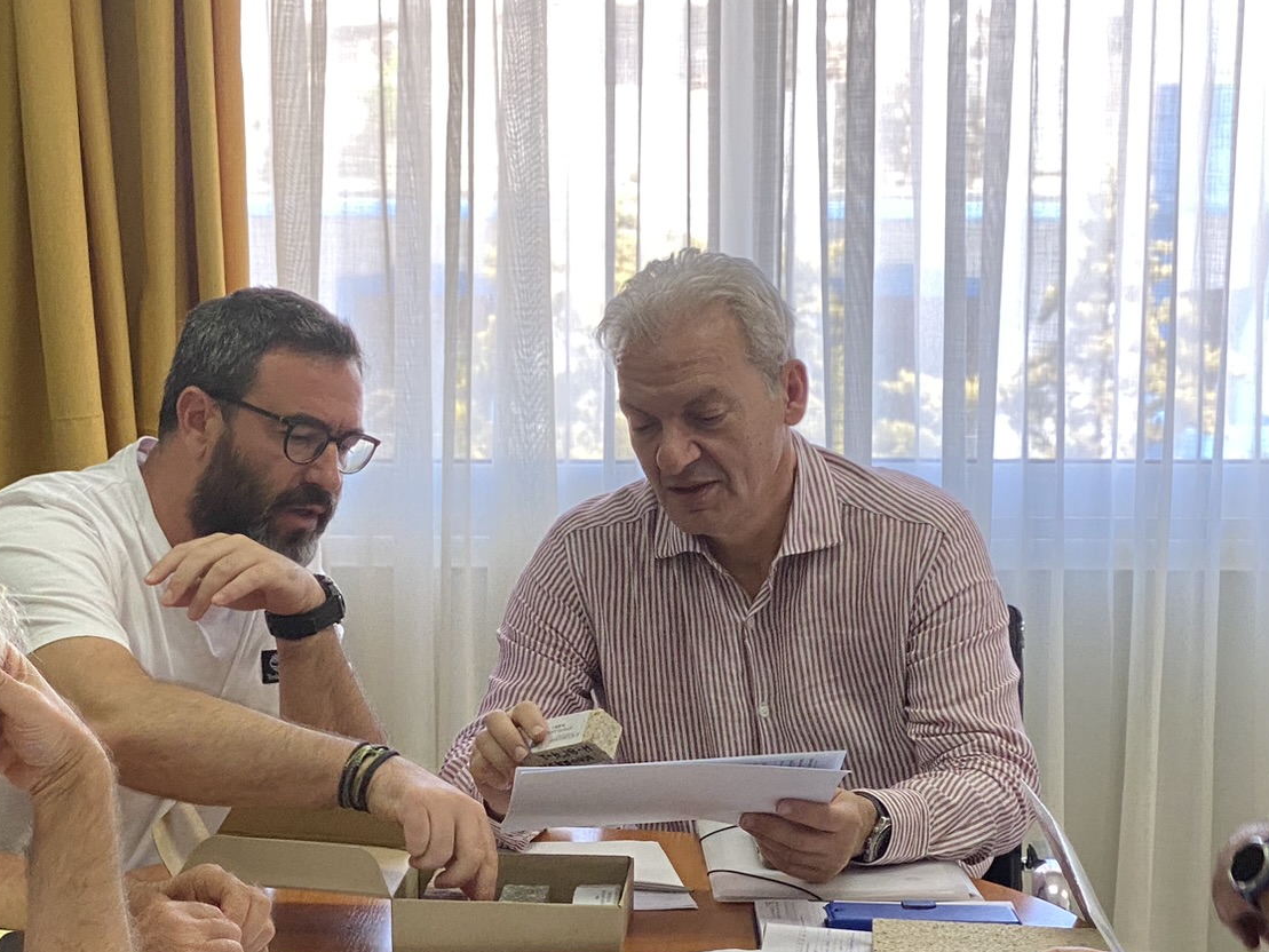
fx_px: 3520
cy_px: 667
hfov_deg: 20.4
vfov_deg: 15.4
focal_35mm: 96
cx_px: 515
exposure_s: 1/100
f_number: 2
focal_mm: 6
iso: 40
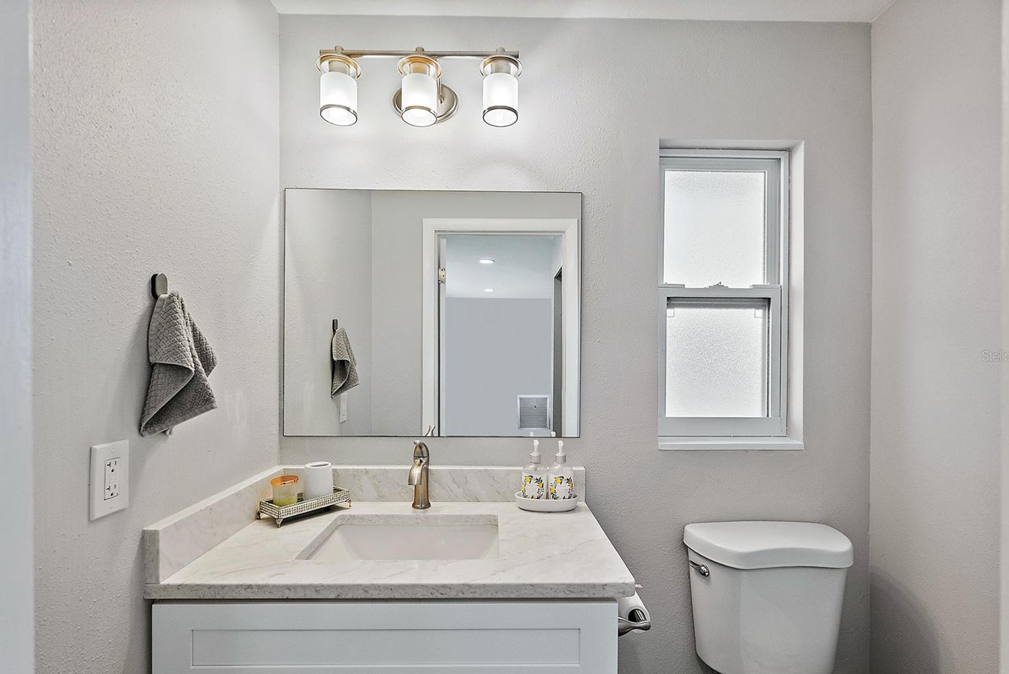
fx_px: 491
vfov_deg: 68.8
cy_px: 355
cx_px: 506
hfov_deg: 91.5
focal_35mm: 18
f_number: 5.6
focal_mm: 16.5
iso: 1600
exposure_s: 1/80
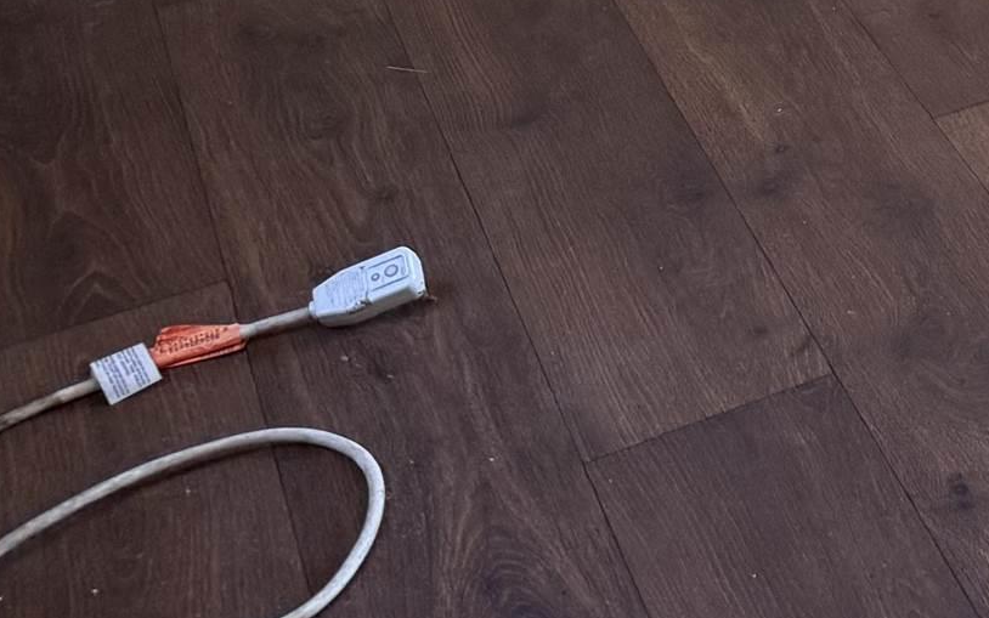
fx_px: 2588
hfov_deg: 17.3
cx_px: 1814
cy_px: -617
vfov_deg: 12.1
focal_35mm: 96
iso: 200
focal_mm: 6.76
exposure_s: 1/121
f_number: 1.78
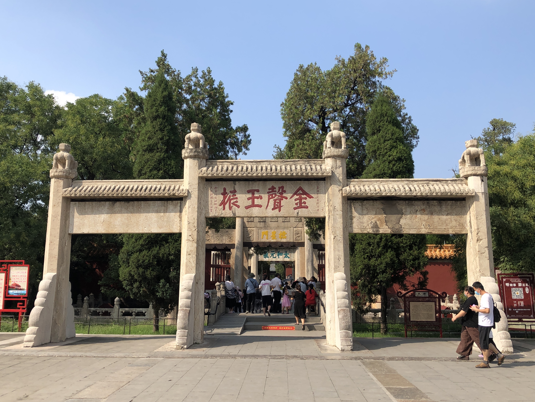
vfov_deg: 42.9
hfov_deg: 55.3
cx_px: 261
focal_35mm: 33
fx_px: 510
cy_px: 203
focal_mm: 3.99
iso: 20
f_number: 1.8
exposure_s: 1/1453
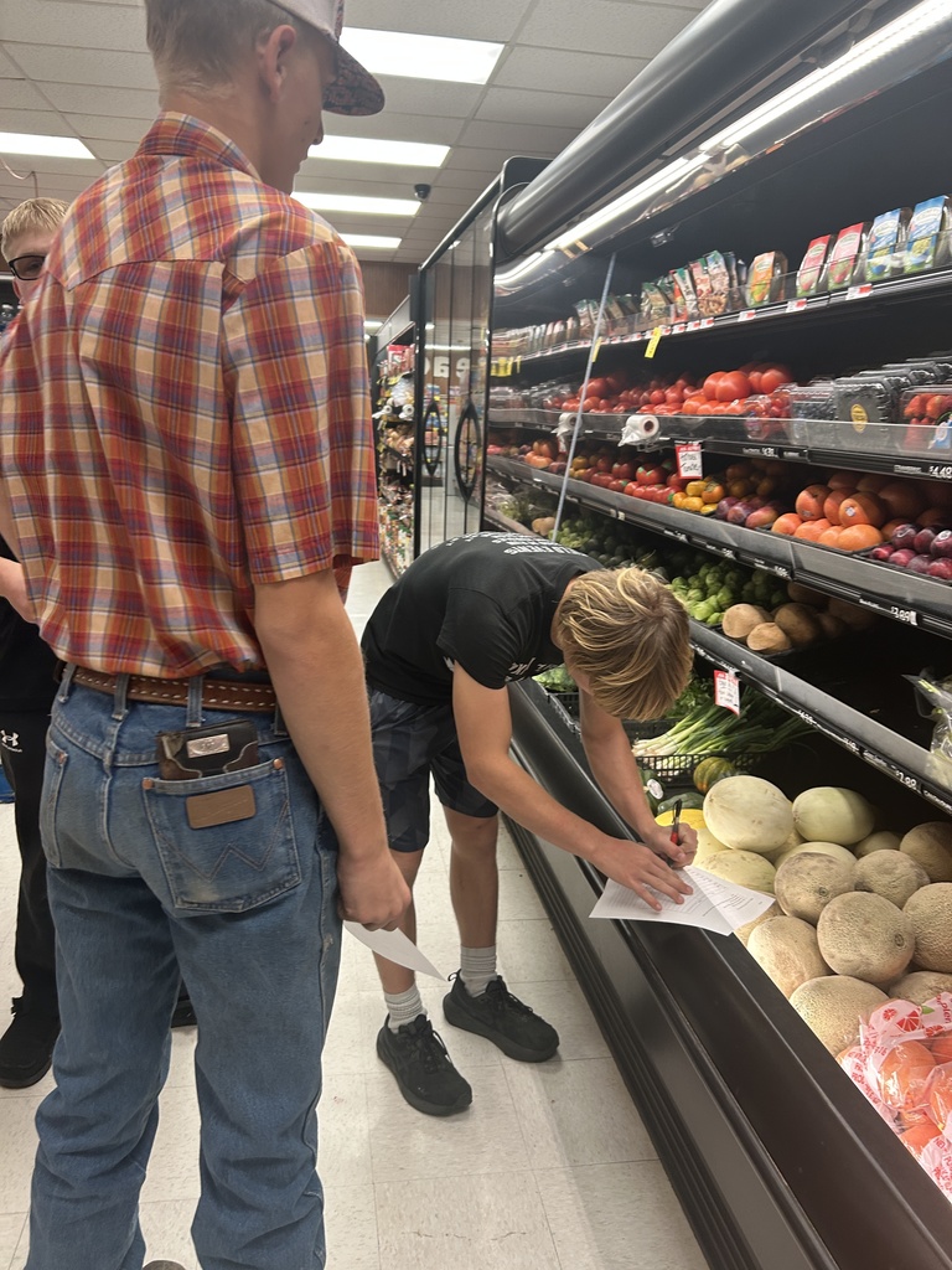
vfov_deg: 67.3
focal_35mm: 26
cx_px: 476
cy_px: 635
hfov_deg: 53.1
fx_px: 953
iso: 125
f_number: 1.5
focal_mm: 5.7
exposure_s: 1/120
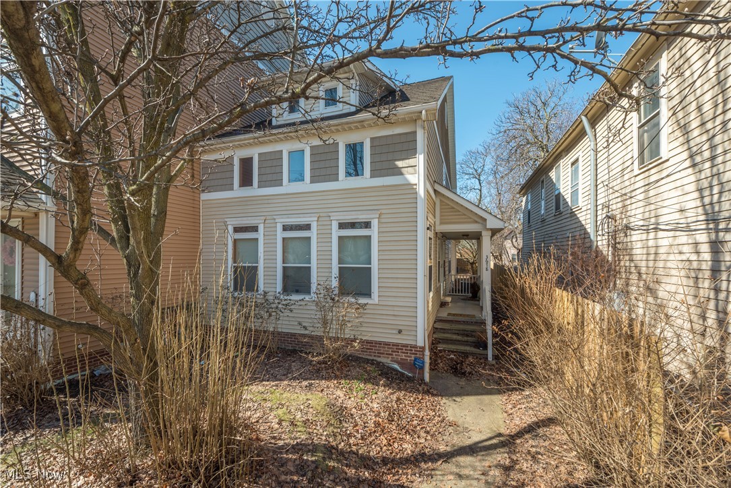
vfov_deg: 81.2
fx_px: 284
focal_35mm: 14
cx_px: 366
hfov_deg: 104.2
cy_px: 244
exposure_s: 1/160
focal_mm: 14
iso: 200
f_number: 9
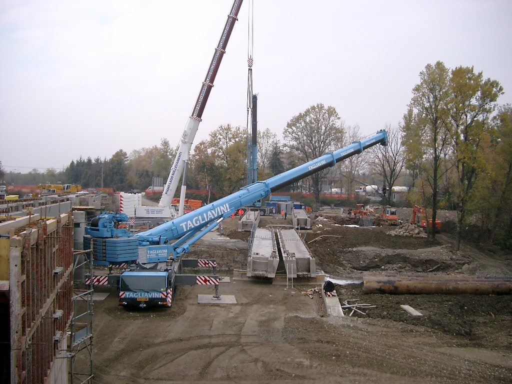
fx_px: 547
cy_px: 192
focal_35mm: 37
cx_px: 256
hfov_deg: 50.1
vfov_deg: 38.7
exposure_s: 1/800
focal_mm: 7.6
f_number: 2.6
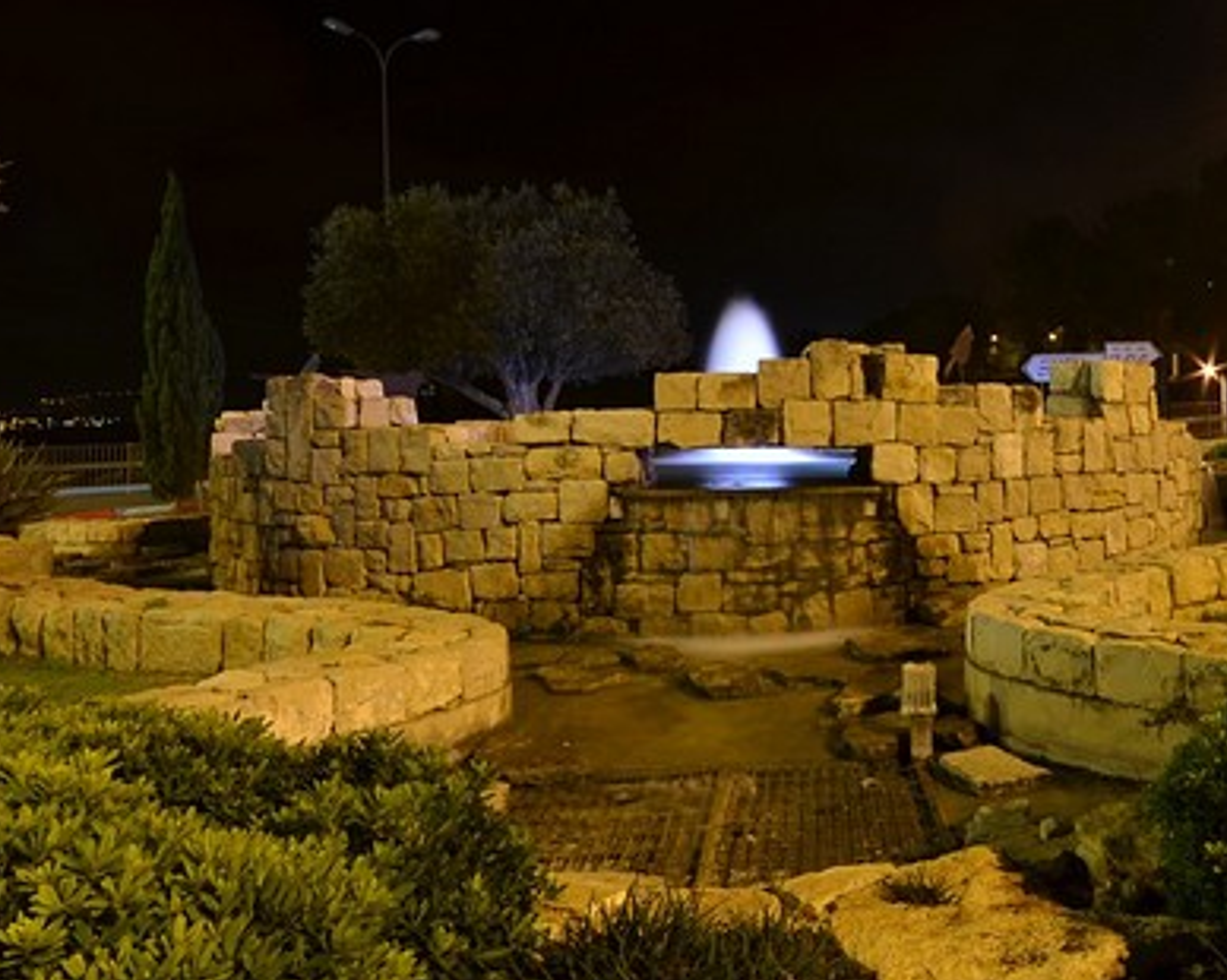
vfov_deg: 49.7
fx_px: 1053
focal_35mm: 29
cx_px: 911
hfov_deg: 57.6
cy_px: 408
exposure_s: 15
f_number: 13
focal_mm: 10
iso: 100
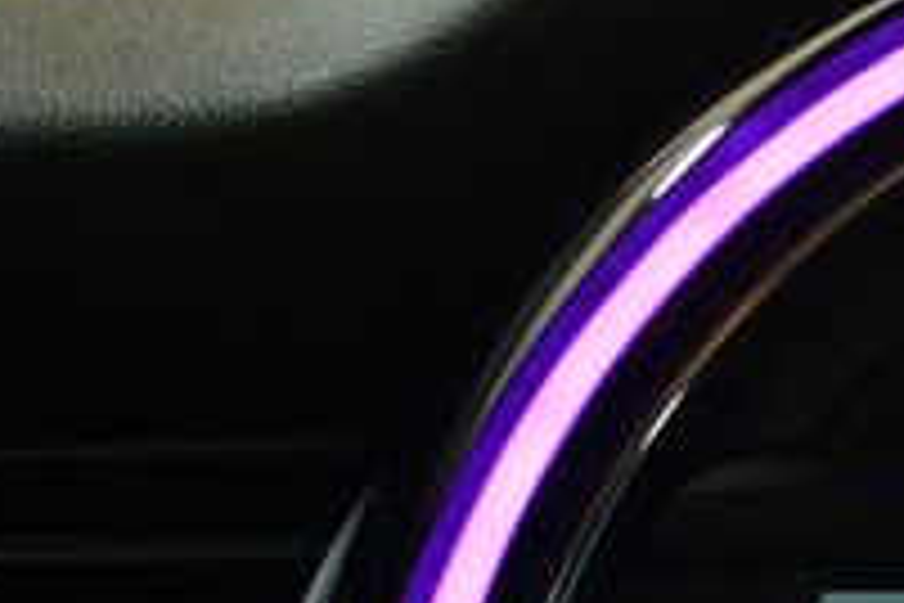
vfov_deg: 10.7
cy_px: 904
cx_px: 1336
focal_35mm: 124
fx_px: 3114
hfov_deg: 15.3
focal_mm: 26
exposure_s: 1/60
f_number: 4.2
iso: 3200
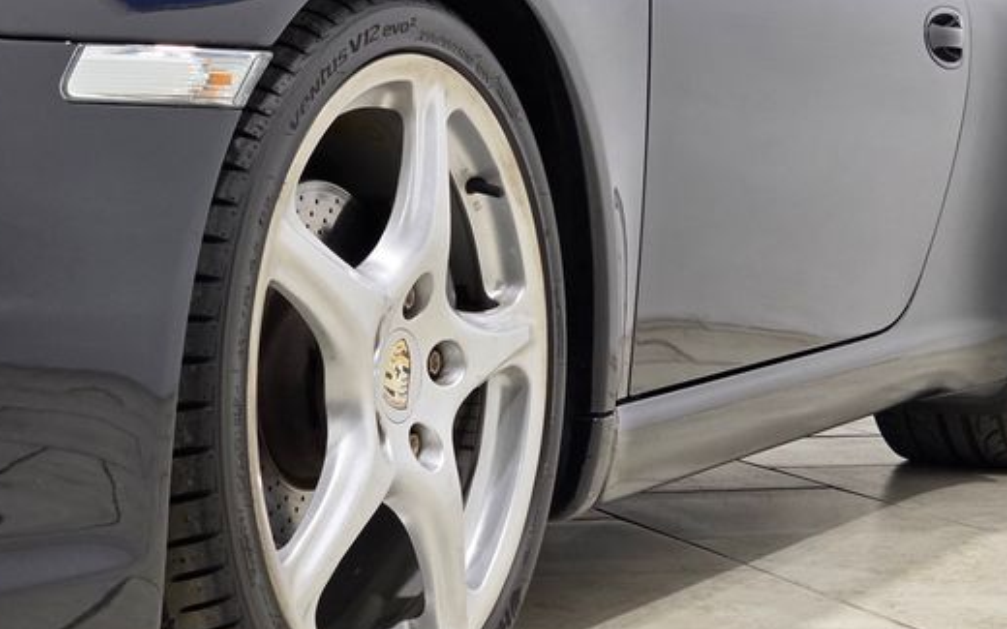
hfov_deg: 23.0
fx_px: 2470
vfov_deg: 14.5
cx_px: 529
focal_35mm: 90
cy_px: 213
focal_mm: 7.9
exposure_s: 1/120
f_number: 2.4
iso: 250
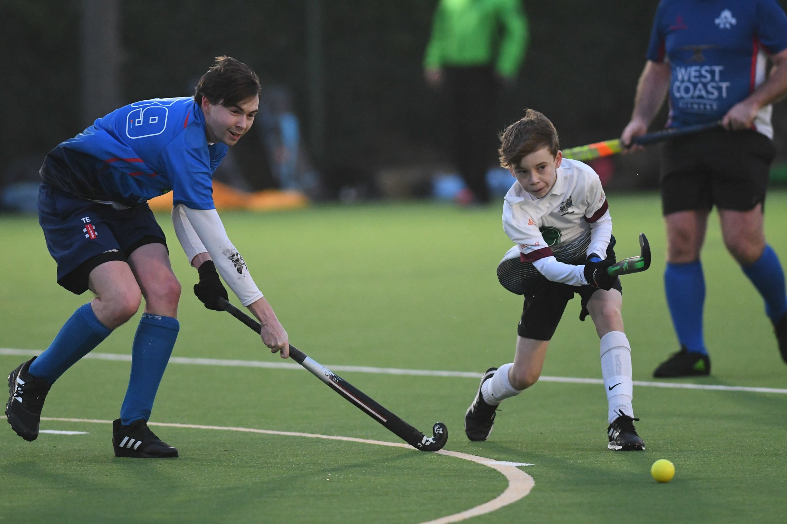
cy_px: 262
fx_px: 9836
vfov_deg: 3.1
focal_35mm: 450
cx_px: 394
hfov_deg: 4.6
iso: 4000
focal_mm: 300
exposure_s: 1/800
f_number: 2.8
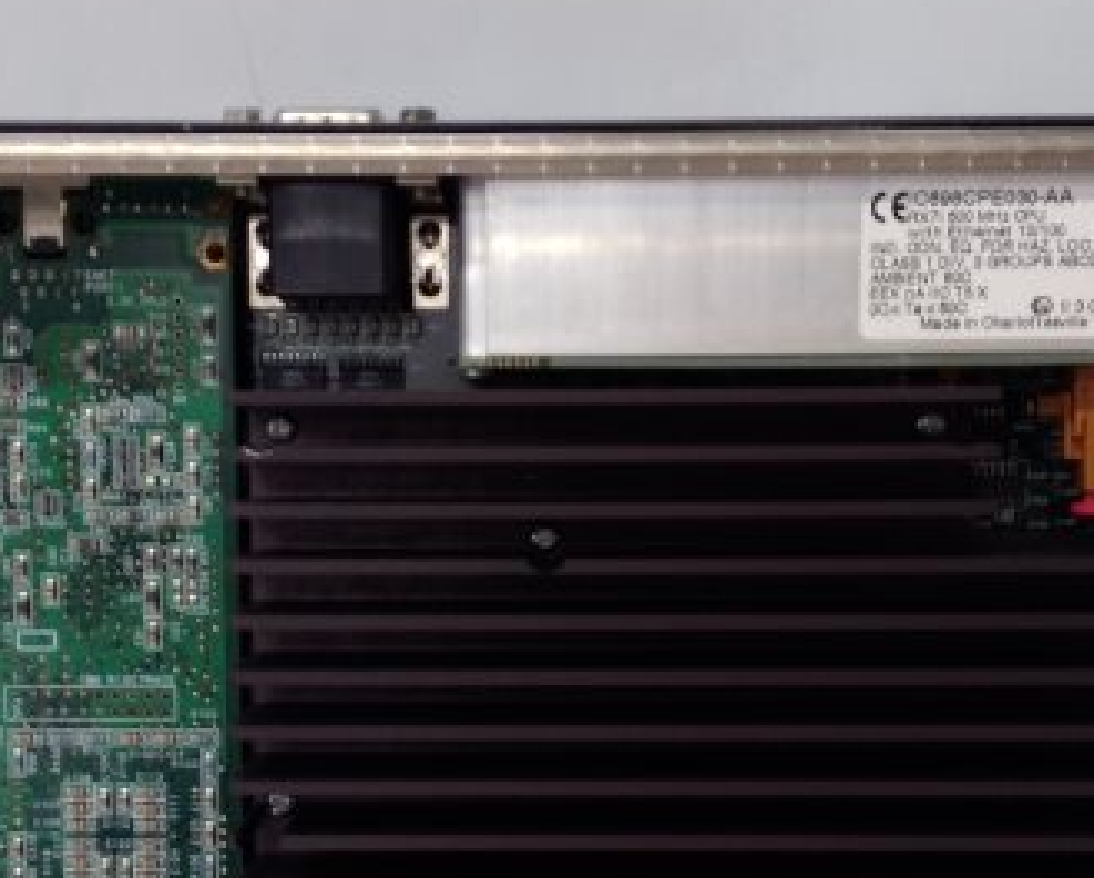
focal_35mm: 56
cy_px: 614
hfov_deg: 33.5
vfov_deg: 27.0
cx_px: 505
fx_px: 1815
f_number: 2
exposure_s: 1/33
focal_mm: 3.79
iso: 238
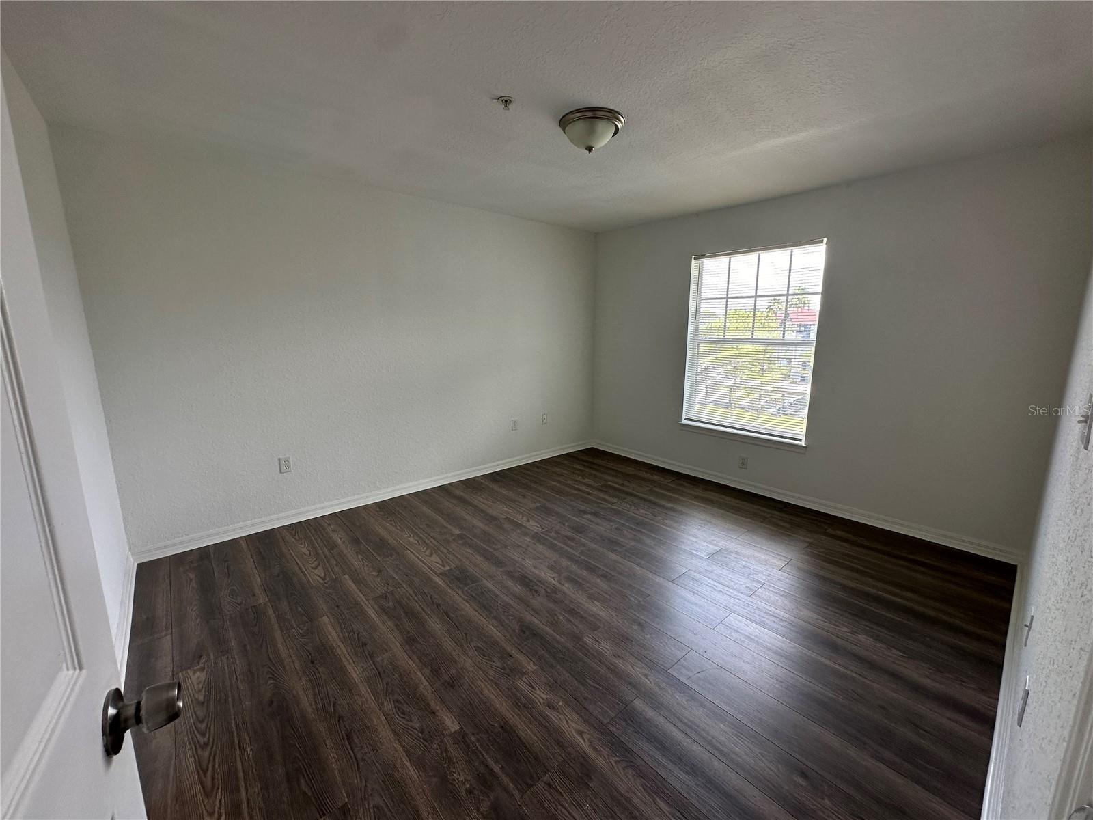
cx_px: 546
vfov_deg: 85.7
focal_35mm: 14
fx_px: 442
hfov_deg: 102.1
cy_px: 410
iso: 50
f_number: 2.2
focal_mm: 2.22
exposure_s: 1/120
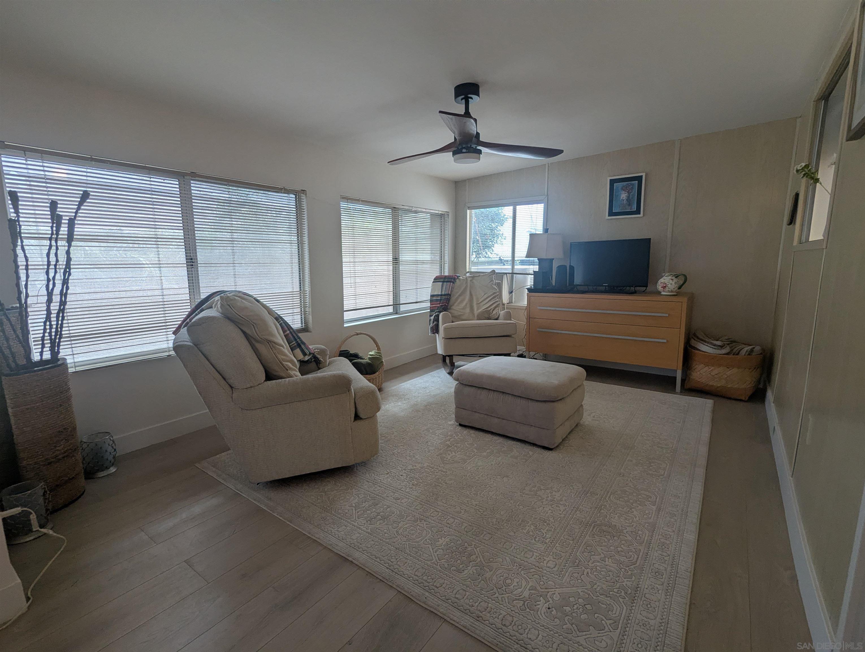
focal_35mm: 16
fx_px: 400
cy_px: 326
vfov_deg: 78.2
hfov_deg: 94.4
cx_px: 432
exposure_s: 1/120
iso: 57
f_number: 2.2
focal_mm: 2.35
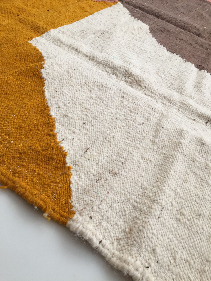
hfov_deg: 48.2
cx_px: 106
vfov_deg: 61.7
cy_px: 140
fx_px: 236
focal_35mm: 29
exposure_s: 1/33
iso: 40
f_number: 2.2
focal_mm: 4.15
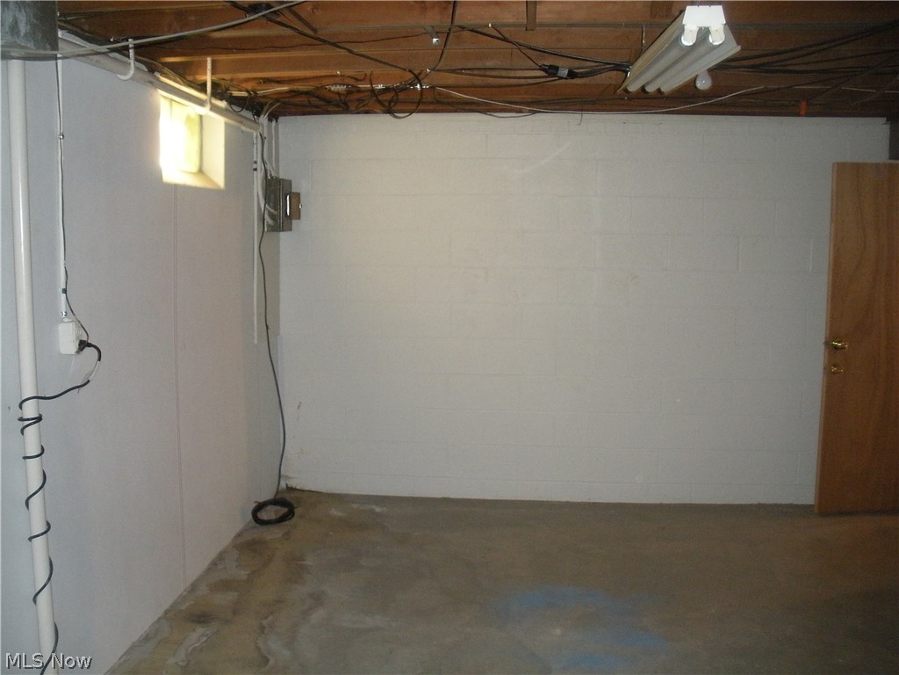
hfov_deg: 51.4
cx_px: 450
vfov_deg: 39.7
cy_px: 338
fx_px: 935
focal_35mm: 36
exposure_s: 1/8
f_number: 3.5
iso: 400
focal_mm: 6.3
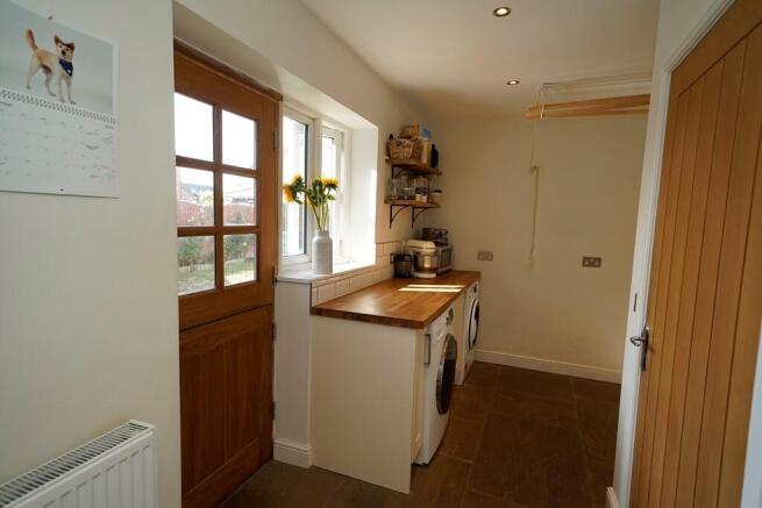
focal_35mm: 18
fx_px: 381
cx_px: 381
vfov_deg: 67.4
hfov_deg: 90.0
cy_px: 254
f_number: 4
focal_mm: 18
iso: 320
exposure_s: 1/160
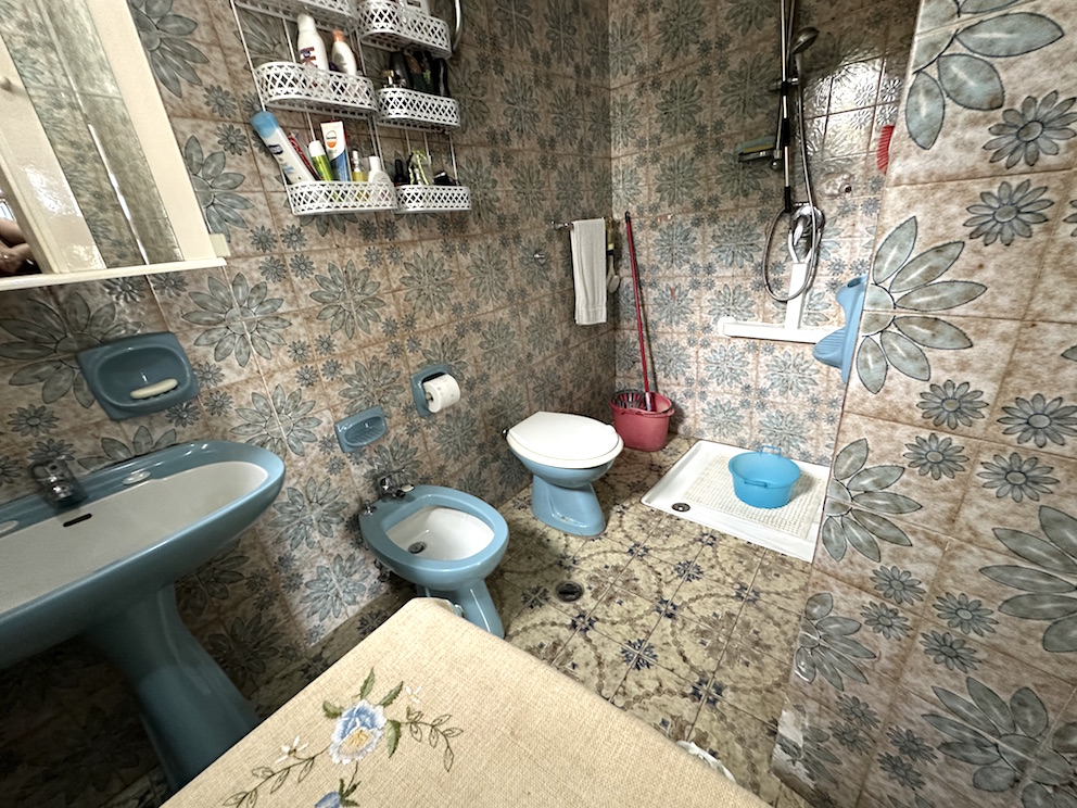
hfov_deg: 102.1
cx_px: 538
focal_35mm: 14
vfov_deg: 85.7
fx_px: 436
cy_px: 404
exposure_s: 1/60
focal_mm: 2.22
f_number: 2.2
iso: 500
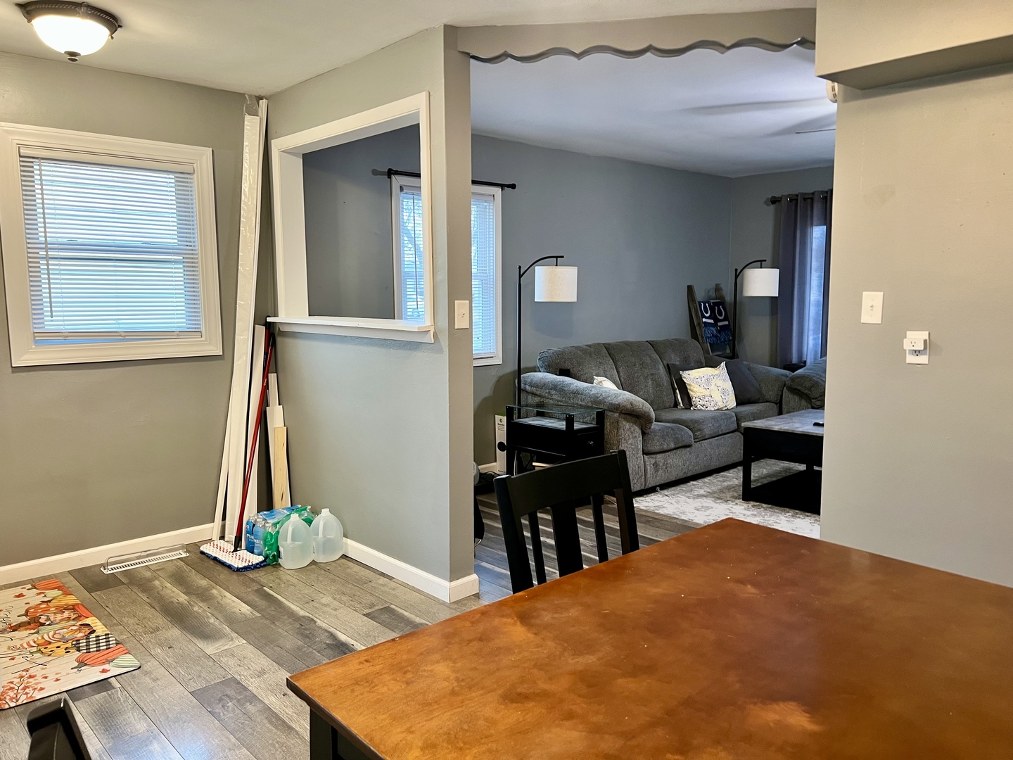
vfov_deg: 53.1
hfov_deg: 67.3
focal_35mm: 26
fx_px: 761
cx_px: 506
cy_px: 380
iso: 200
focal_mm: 5.7
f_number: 1.5
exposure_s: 1/60
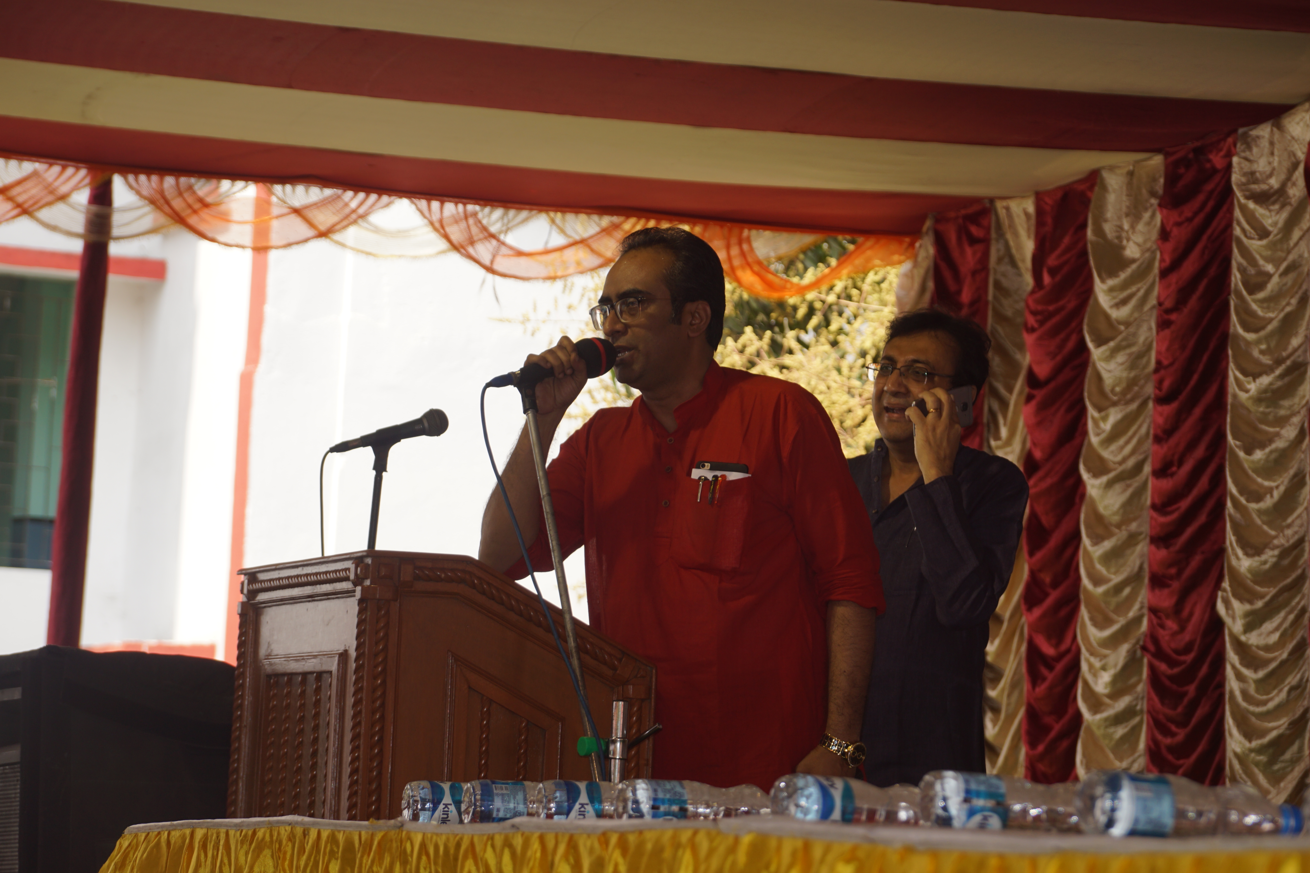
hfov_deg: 16.1
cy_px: 436
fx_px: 4639
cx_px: 655
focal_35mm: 128
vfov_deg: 10.8
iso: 100
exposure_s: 1/160
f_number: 5.6
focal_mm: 85
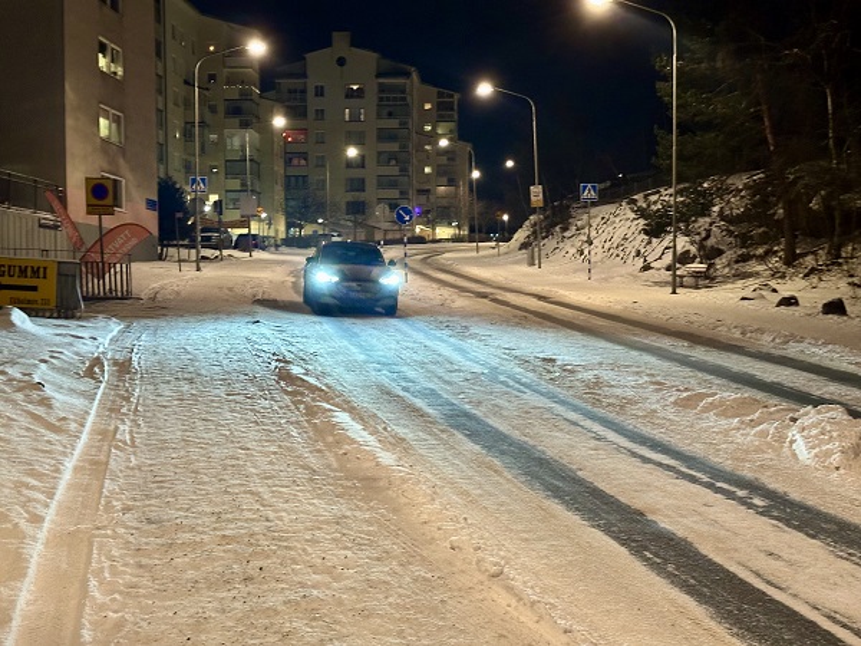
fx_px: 1194
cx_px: 430
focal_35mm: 48
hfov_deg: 39.7
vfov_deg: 30.3
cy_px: 323
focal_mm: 6.86
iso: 500
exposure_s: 1/33
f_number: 1.78
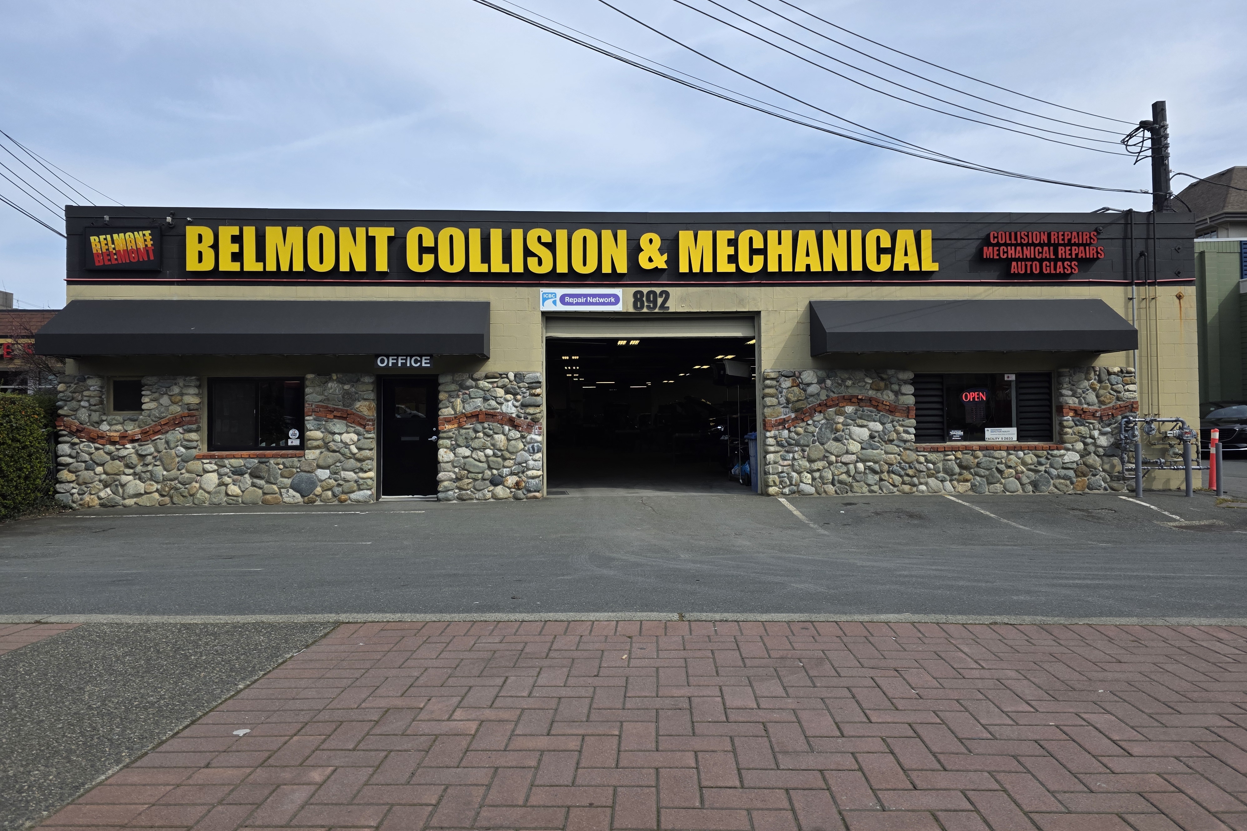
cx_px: 625
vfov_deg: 53.1
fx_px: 831
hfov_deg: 73.7
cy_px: 401
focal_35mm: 24
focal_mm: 6.3
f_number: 1.7
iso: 80
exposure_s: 1/6150
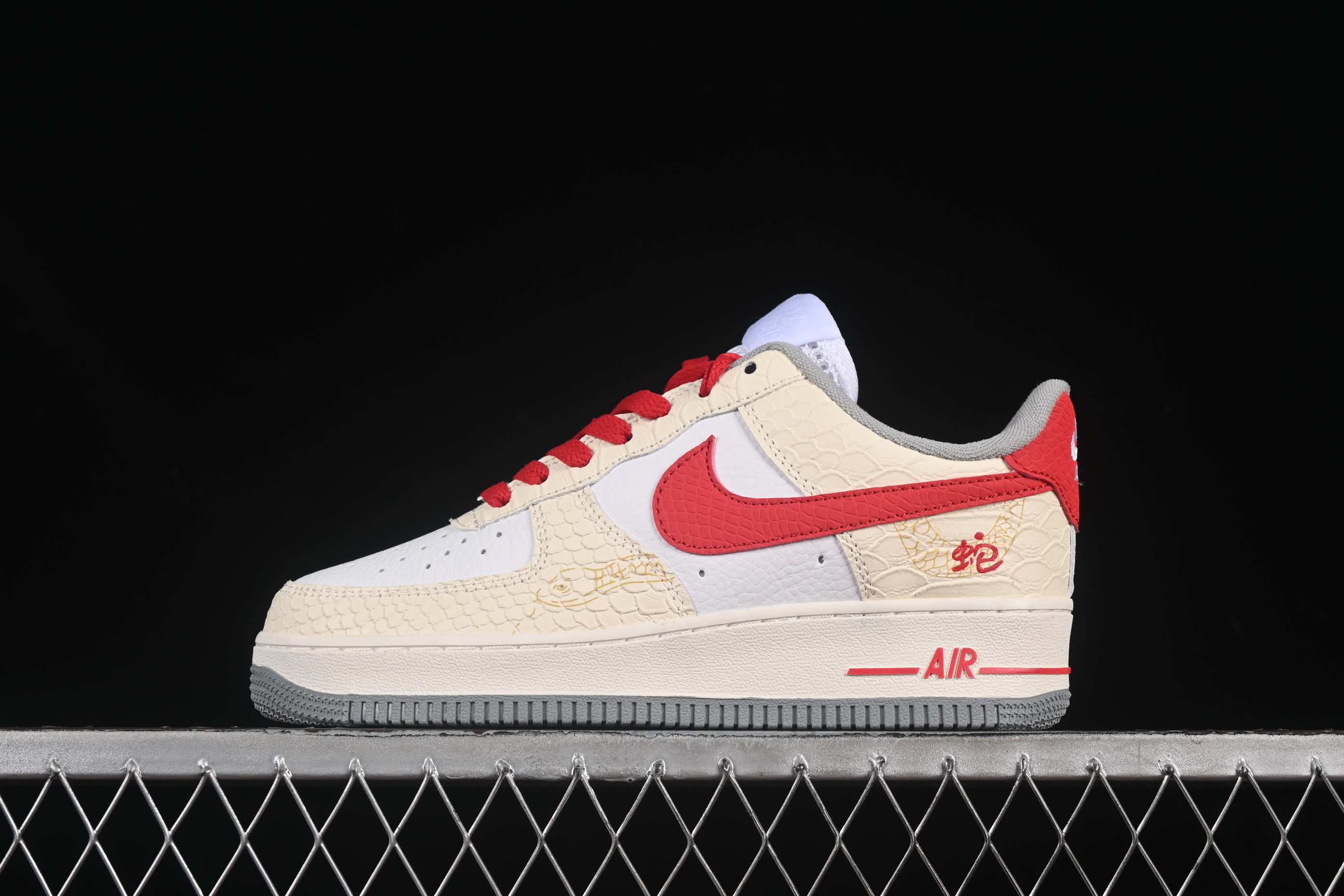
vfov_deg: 18.2
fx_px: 2800
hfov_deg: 27.0
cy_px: 448
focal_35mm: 75
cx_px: 672
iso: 160
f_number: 8
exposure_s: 1/80
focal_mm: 50
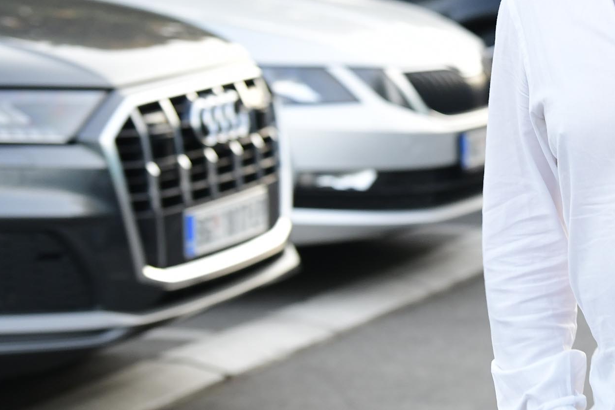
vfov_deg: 8.2
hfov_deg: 12.1
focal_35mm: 167
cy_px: 103
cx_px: 692
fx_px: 2853
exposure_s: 1/160
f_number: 4
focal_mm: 70
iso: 1000
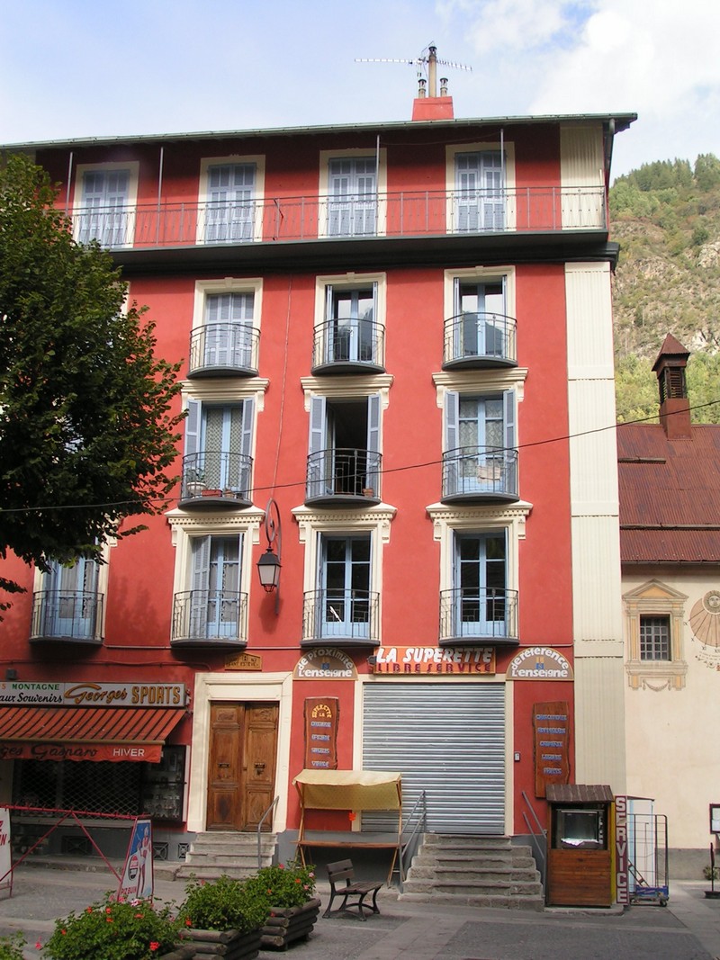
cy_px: 480
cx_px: 360
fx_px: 1193
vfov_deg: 43.9
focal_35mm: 43
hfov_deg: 33.6
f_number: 5.6
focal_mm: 6.6
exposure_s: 1/125
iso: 50
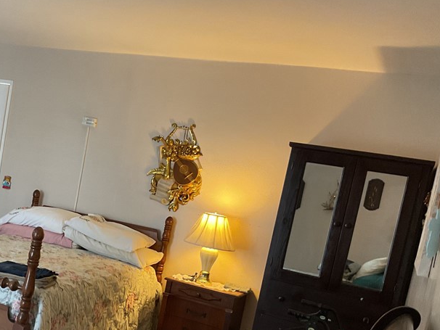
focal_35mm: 49
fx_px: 623
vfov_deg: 29.3
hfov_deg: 37.5
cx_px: 86
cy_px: 242
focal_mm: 3
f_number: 1.8
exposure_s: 1/60
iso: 200
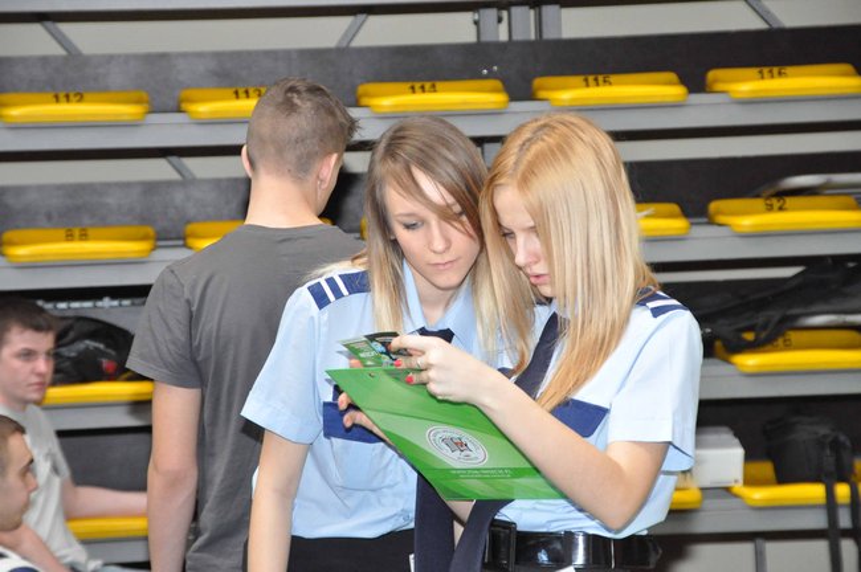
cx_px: 430
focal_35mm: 120
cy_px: 286
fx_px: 2867
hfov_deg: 17.1
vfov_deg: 11.4
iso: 3200
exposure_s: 1/125
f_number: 5.3
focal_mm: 80
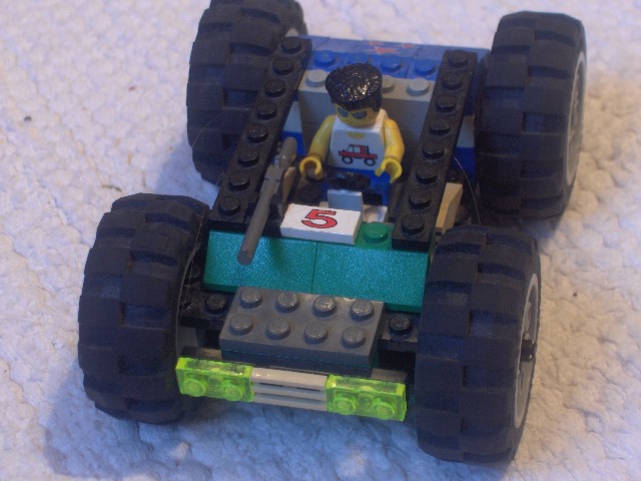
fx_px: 2167
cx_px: 320
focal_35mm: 117
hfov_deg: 16.8
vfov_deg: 12.7
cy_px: 240
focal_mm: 24
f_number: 4.9
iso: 100
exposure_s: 1.28
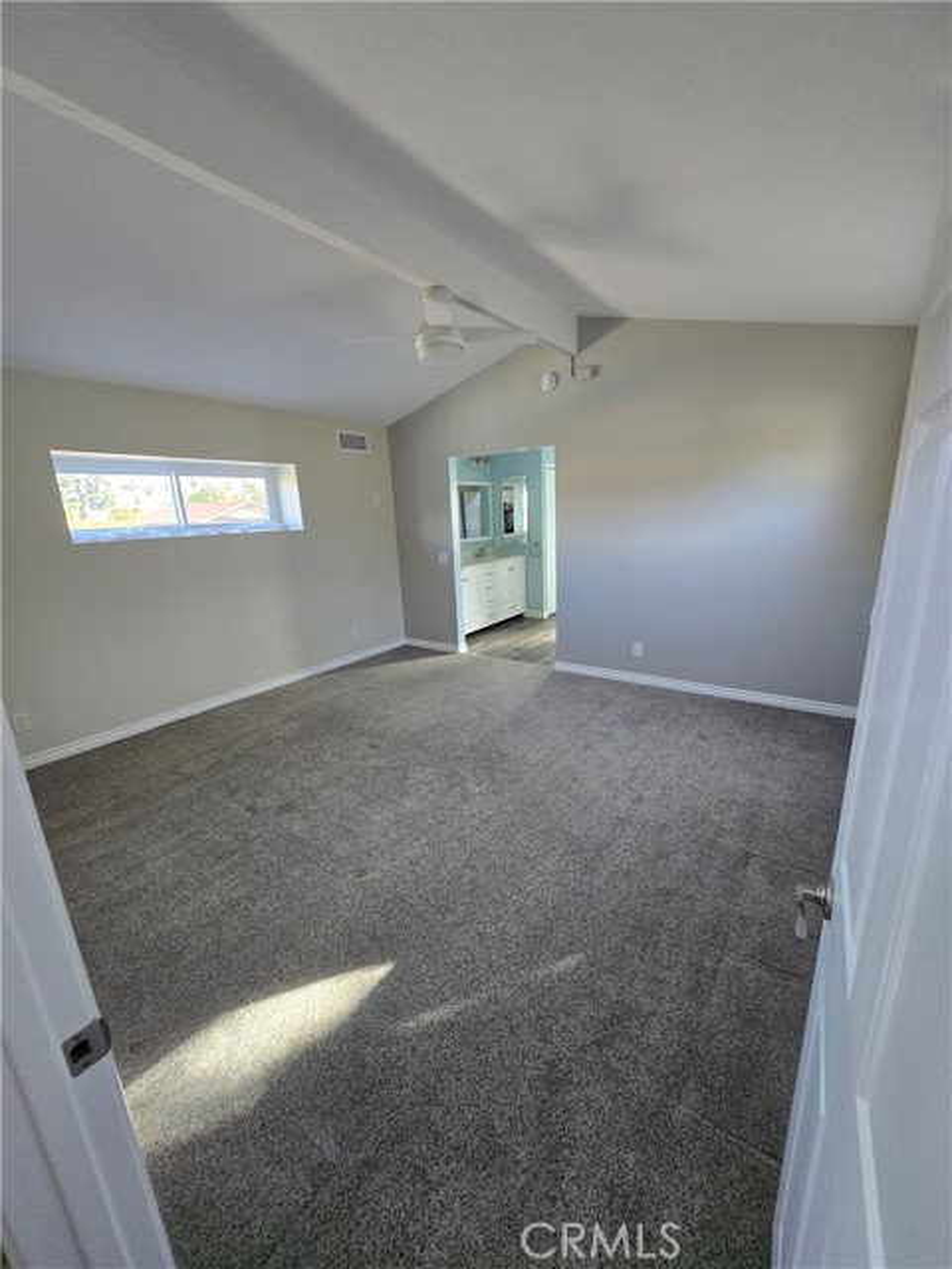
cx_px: 476
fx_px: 477
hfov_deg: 89.9
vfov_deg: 106.2
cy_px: 634
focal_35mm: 13
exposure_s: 1/60
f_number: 2.2
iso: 160
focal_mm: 1.7
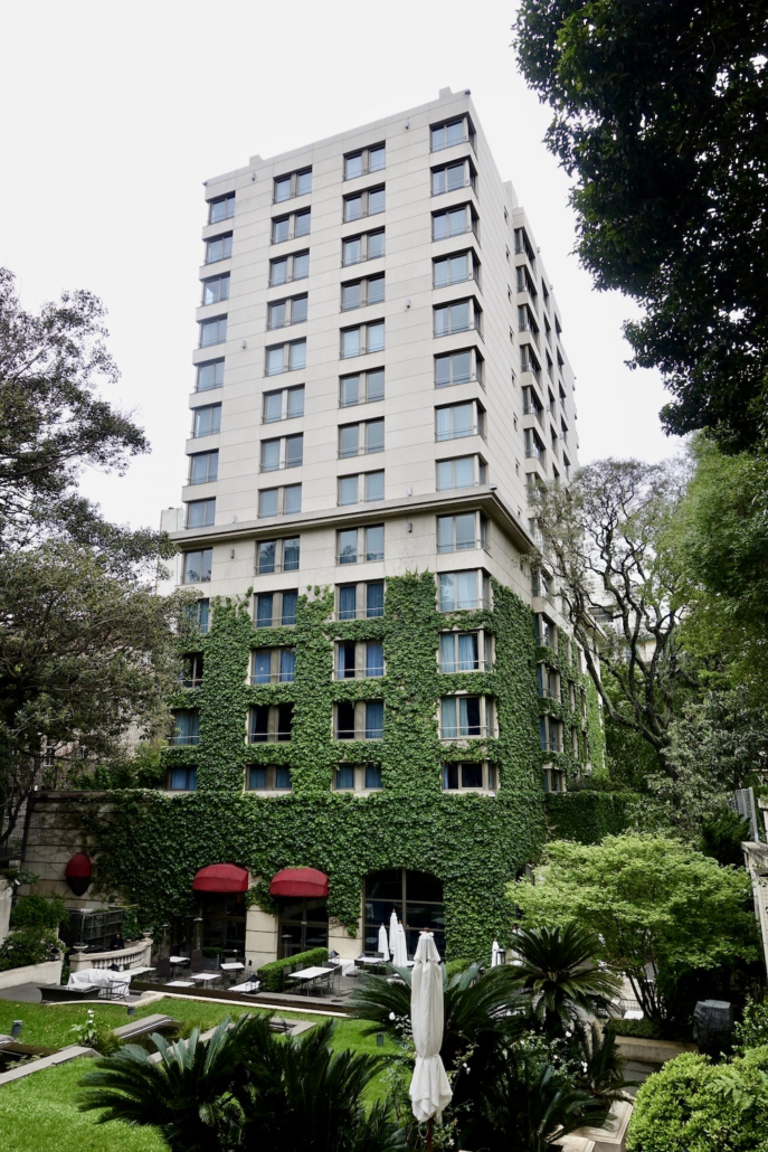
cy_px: 576
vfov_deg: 73.7
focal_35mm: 24
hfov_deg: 53.1
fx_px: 768
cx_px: 384
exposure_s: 1/100
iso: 125
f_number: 5.6
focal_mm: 8.8
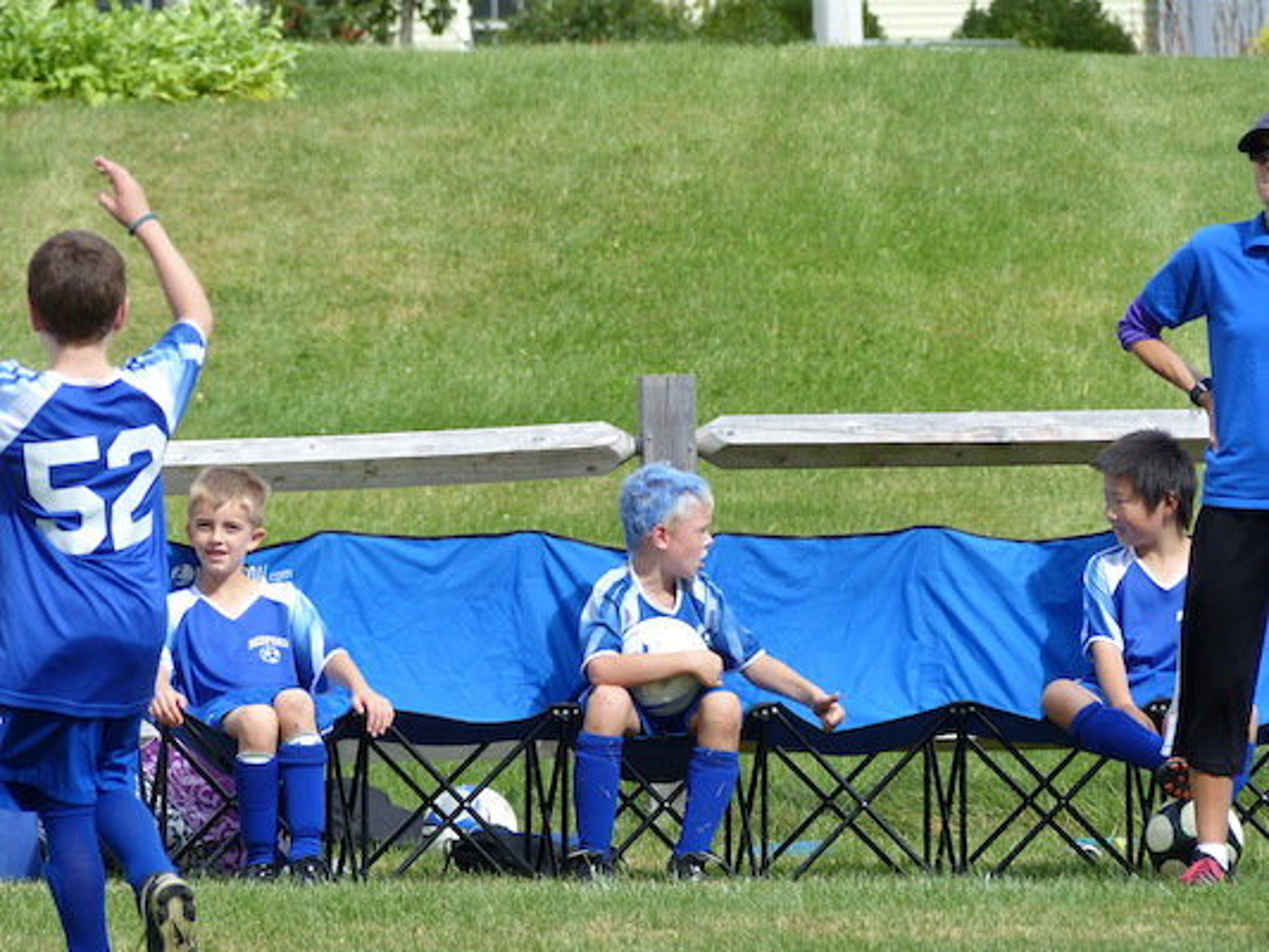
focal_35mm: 600
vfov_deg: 2.5
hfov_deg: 3.3
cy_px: 476
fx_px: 22001
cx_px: 634
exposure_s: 1/500
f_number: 4
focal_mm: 108
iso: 100
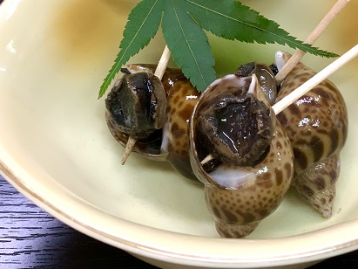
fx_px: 837
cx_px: 234
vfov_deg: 18.1
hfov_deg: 24.0
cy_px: 84
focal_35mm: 81
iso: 160
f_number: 2.4
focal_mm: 6
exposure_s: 1/60
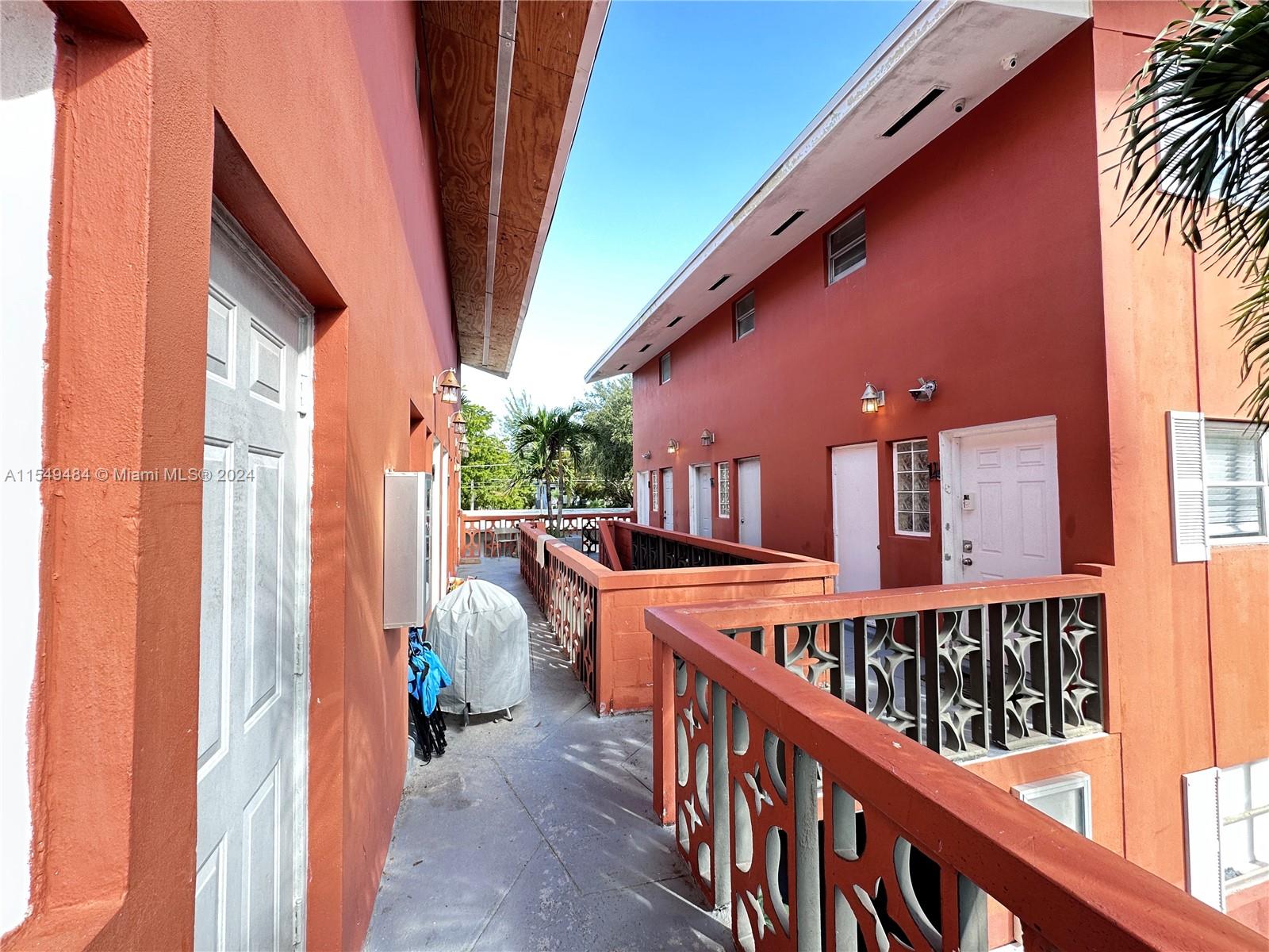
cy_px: 476
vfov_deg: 85.7
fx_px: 513
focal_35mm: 14
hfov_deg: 102.1
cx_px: 634
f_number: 2.2
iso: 40
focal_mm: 2.22
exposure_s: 1/99
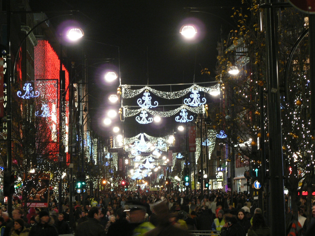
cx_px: 158
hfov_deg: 11.8
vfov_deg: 8.8
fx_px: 1529
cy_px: 118
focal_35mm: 168
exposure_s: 1/8
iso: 200
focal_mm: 28
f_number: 3.3
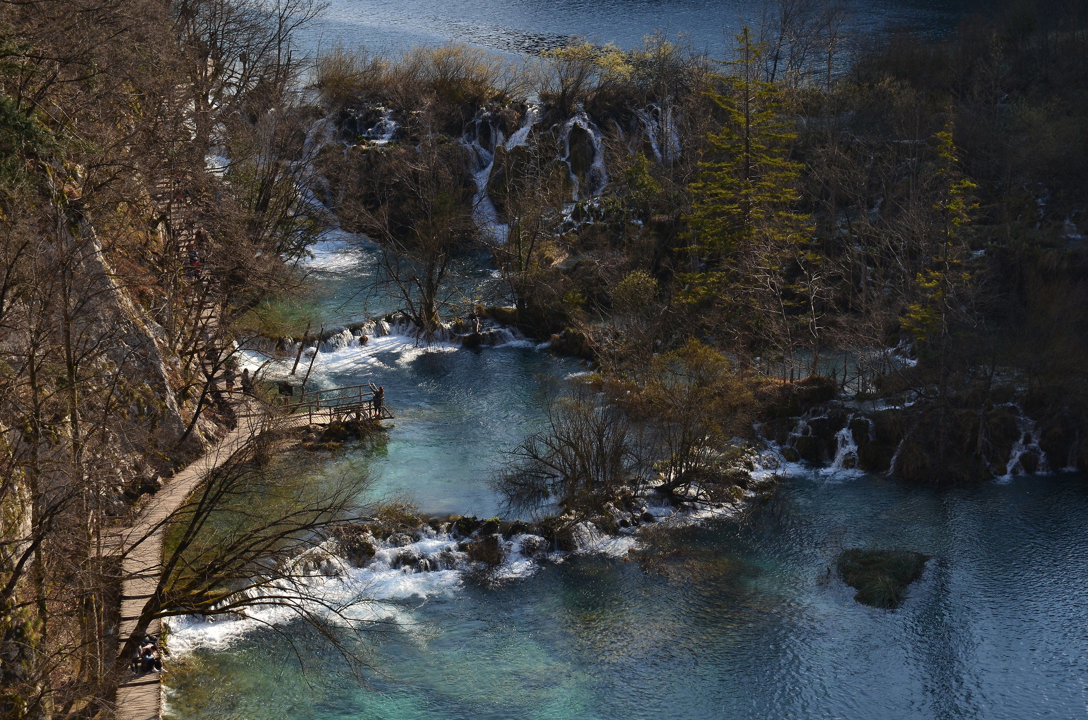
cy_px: 360
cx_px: 544
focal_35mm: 75
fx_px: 2262
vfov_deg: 18.1
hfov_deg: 27.0
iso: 100
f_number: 6.7
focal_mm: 50
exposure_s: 1/180
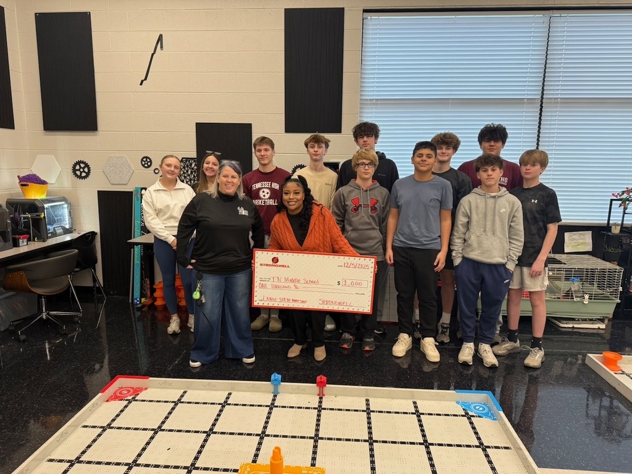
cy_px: 237
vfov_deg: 56.8
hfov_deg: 71.6
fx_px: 438
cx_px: 316
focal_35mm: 24
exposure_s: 1/60
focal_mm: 6.76
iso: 250
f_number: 1.78
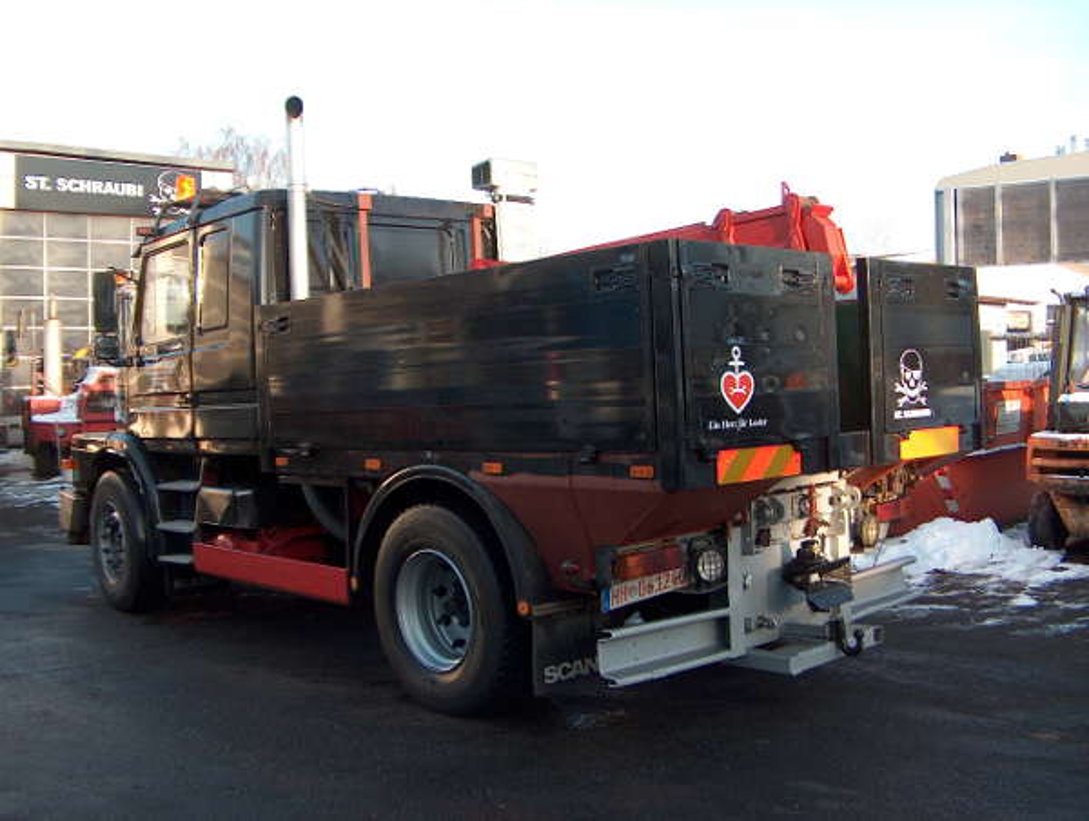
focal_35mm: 37
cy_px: 410
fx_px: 1166
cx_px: 544
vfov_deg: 38.8
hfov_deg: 50.1
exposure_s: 1/257
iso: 110
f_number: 2.8
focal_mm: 7.6
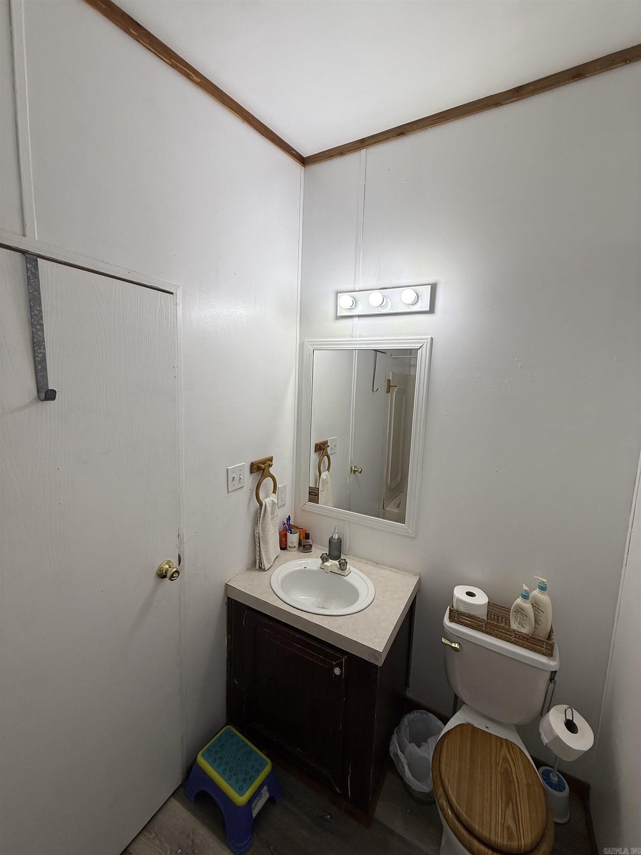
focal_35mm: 14
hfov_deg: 85.7
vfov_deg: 102.1
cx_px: 320
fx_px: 346
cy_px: 428
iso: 64
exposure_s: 1/128
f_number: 2.2
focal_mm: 2.22
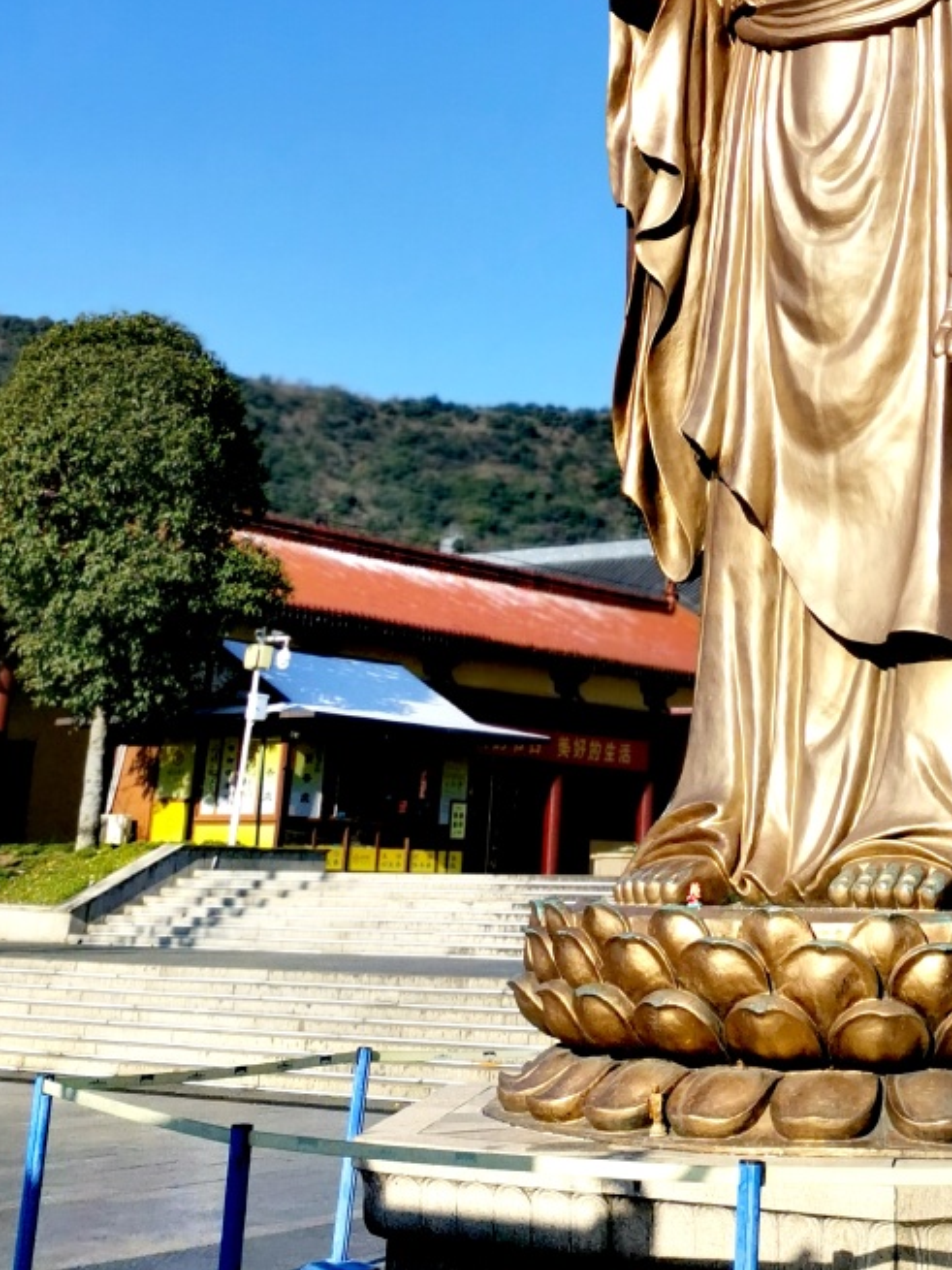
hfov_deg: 25.7
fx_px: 2017
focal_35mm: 55
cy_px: 109
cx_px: 849
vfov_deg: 33.0
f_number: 1.4
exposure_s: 1/3584
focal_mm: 4.66
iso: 50
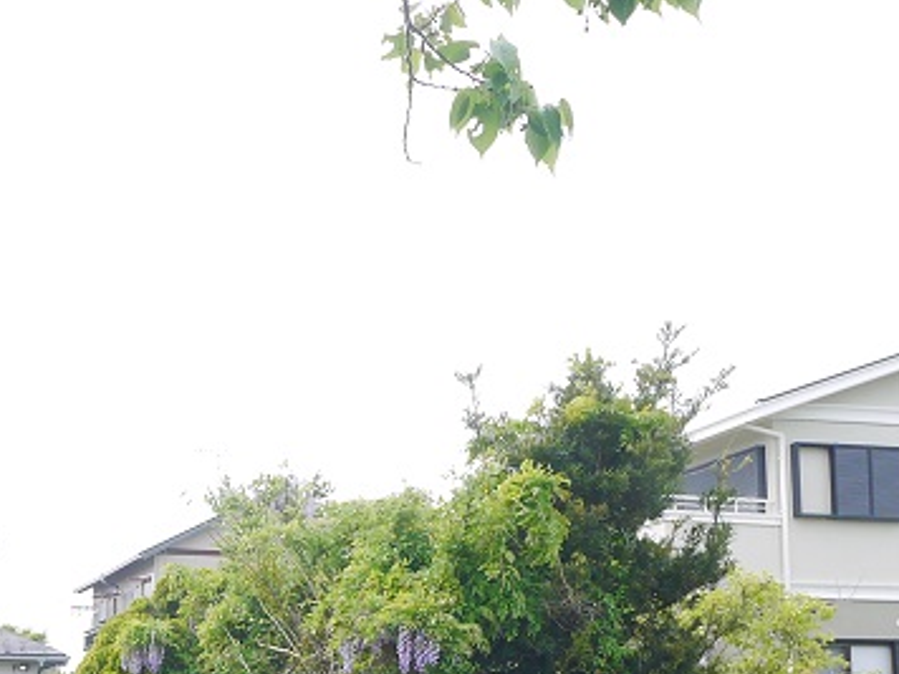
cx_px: 152
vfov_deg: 30.8
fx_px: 1143
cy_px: 654
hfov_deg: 40.7
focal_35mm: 44
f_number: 6.3
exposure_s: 1/320
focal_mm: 7
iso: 160
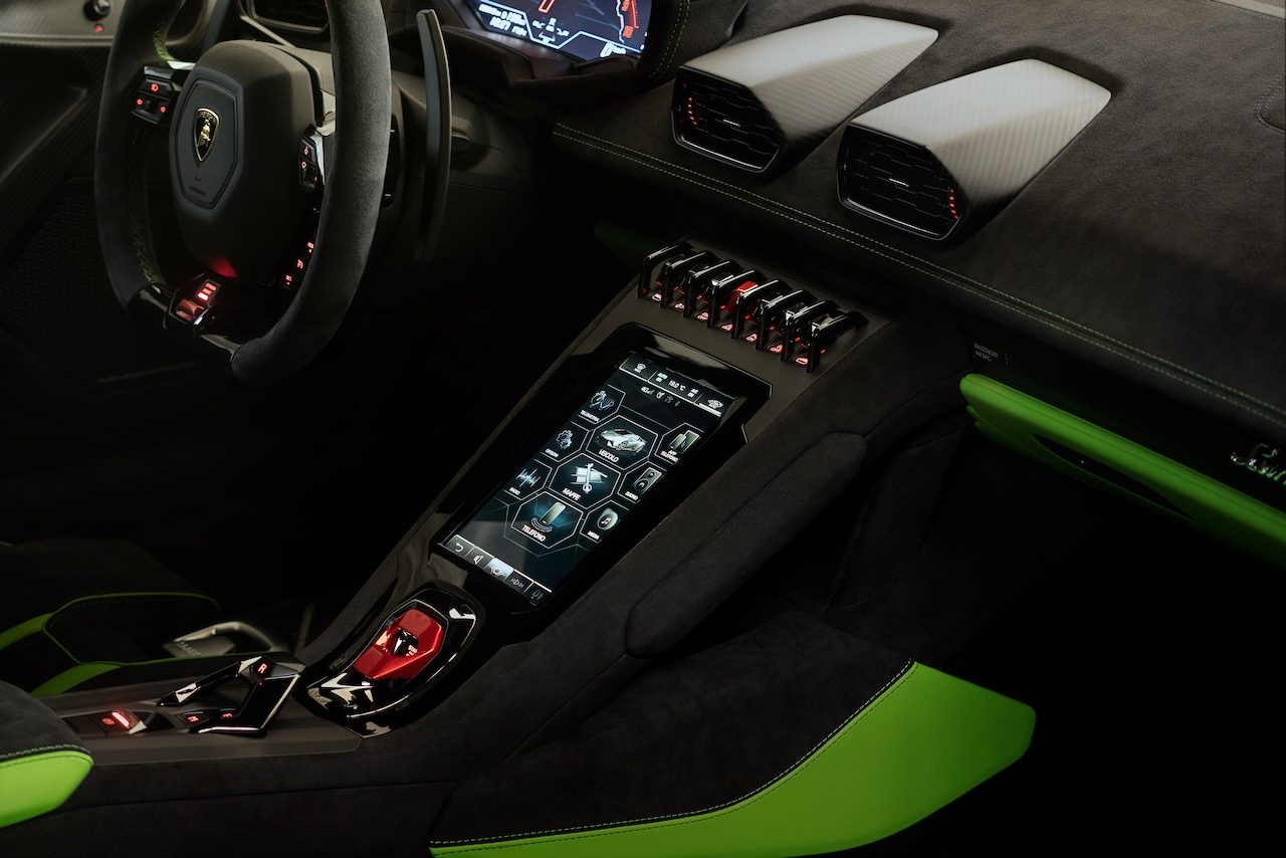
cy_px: 429
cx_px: 643
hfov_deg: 28.8
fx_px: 2501
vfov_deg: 19.5
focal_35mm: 70
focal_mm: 70
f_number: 6.3
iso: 250
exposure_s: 6
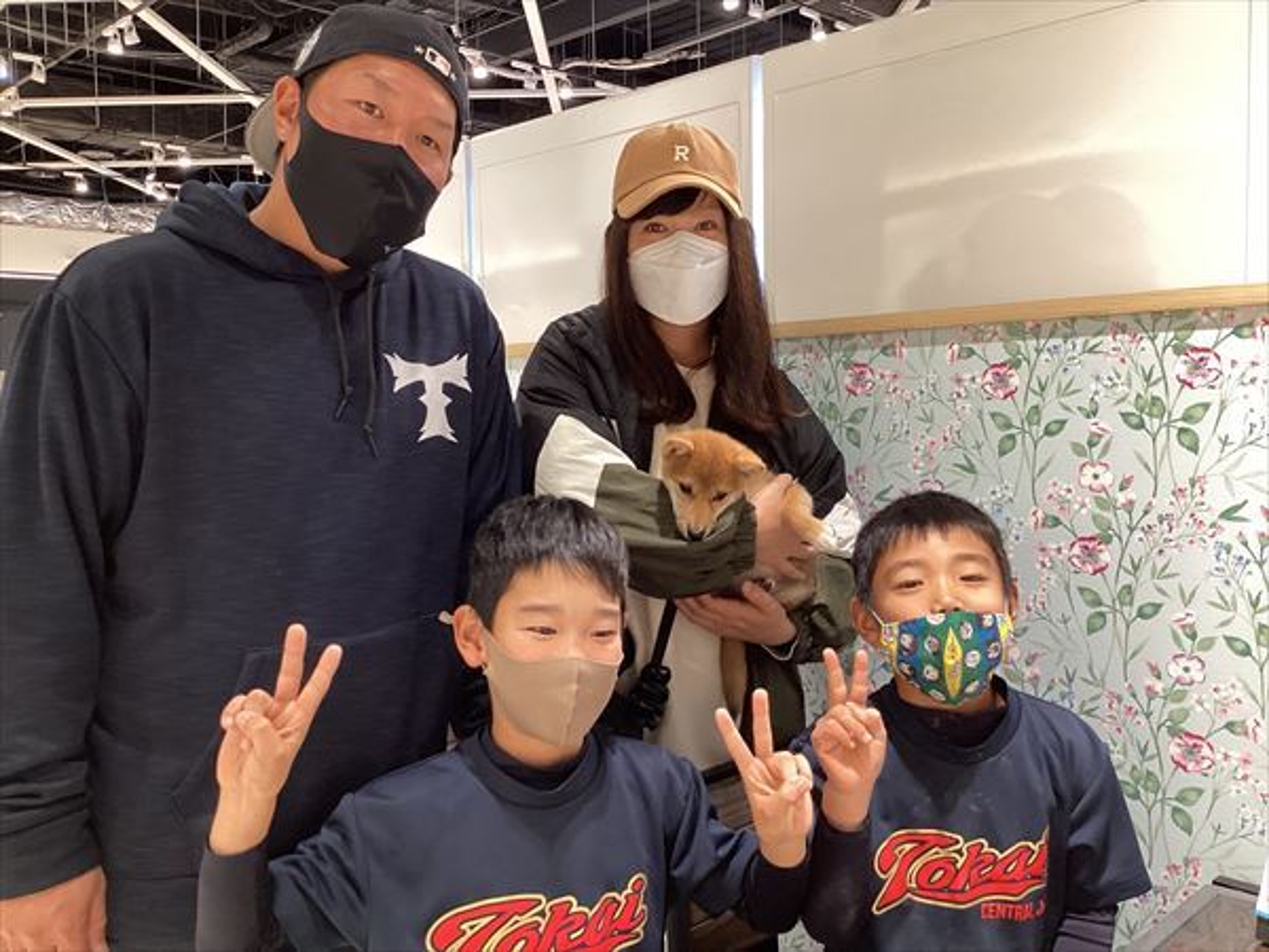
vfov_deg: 45.4
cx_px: 634
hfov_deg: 58.4
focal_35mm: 31
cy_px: 476
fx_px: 1136
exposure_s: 1/50
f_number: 2.4
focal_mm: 3.3
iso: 160
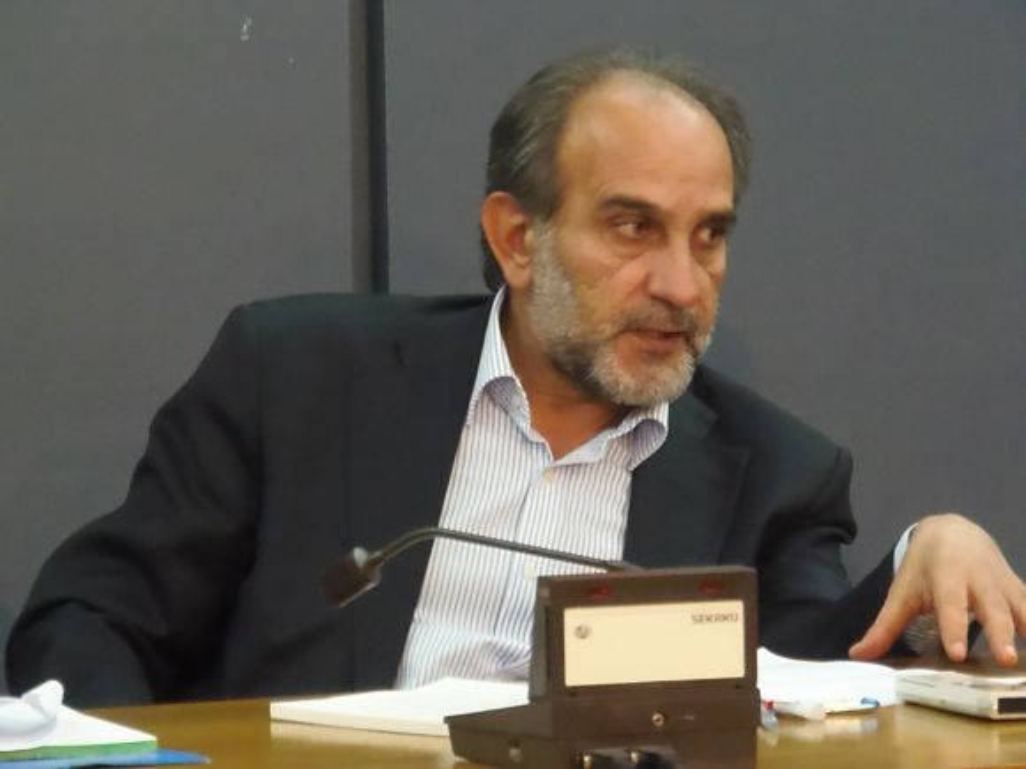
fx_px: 9662
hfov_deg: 6.1
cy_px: 384
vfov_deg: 4.6
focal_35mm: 326
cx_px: 513
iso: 1600
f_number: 5
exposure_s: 1/30
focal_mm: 60.4
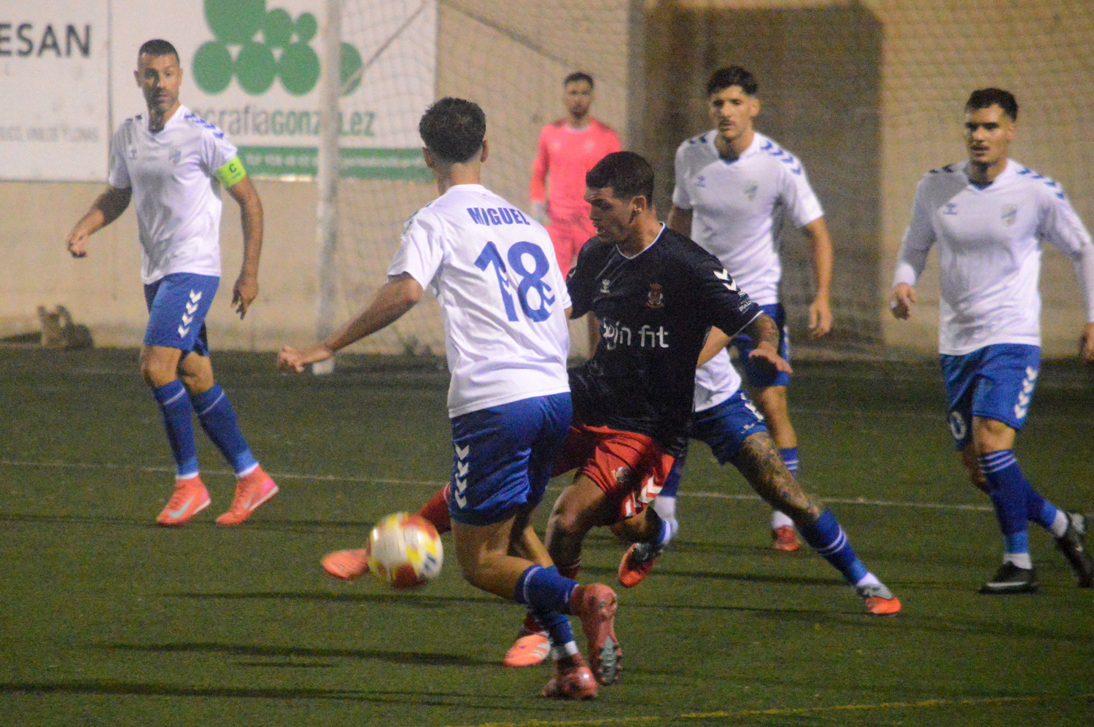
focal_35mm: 278
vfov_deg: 4.9
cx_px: 547
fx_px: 8424
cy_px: 364
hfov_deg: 7.4
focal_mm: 185
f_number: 6.3
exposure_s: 1/250
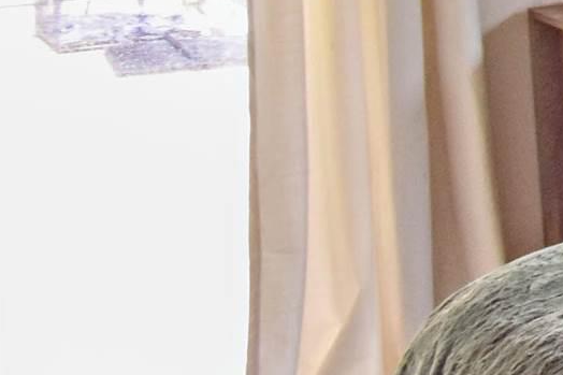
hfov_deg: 12.2
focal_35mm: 88
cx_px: 1608
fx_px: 1376
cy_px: -115
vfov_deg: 14.8
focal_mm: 10
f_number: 4.5
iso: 400
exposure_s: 1/60
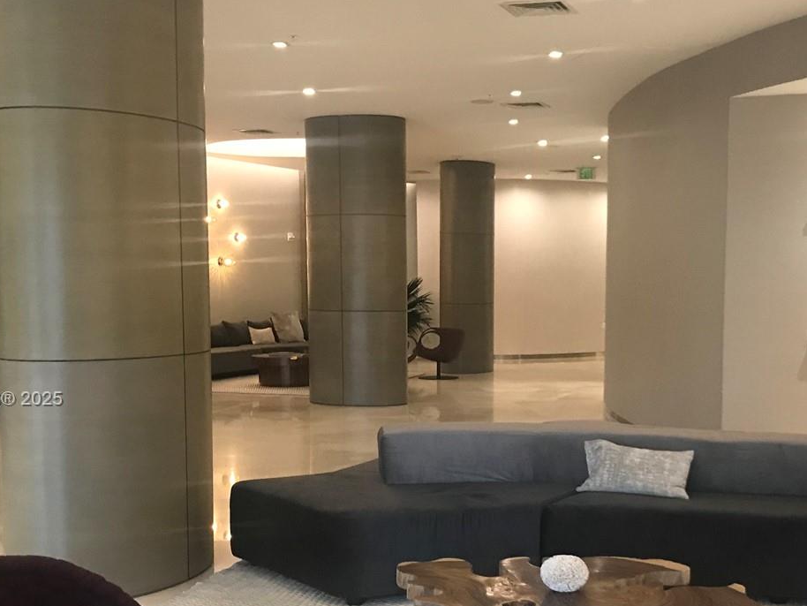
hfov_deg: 38.7
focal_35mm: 49
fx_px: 1143
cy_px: 400
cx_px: 486
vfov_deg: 29.5
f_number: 1.8
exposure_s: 1/15
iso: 64
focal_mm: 3.99
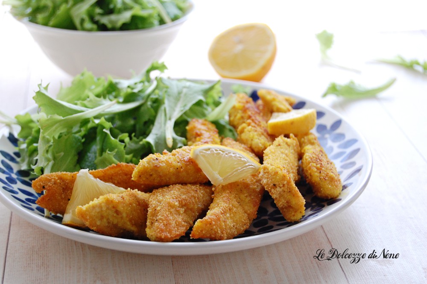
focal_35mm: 78
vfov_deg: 17.5
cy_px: 142
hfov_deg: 26.0
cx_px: 214
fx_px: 924
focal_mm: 52
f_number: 5.6
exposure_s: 1/60
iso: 720
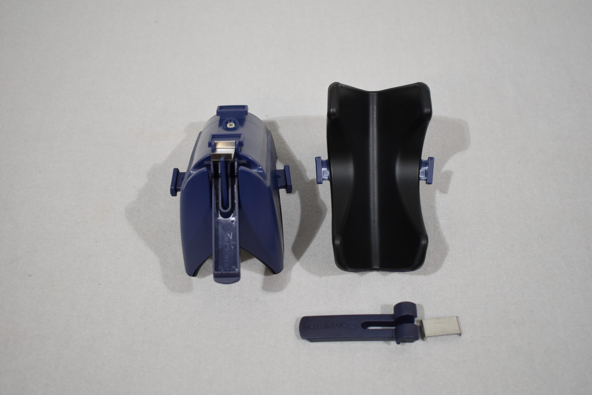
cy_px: 197
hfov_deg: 42.7
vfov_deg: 29.3
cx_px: 300
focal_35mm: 46
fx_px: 756
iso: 800
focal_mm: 30
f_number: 4.2
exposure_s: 1/200
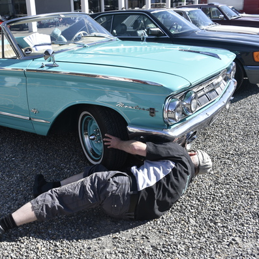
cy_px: 130
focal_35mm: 36
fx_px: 305
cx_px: 86
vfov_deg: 46.0
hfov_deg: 45.3
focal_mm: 28
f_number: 6.3
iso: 400
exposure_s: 1/1000
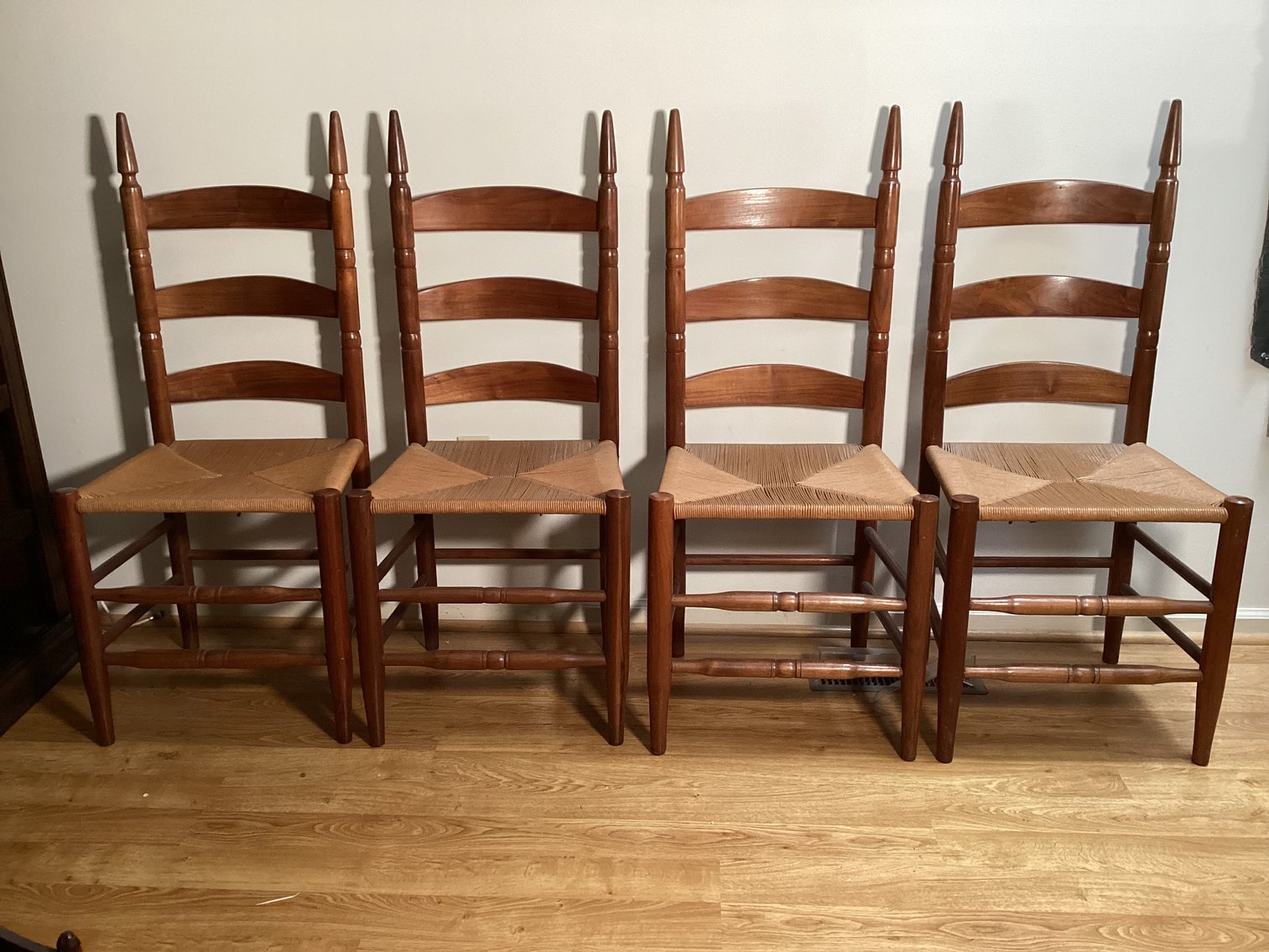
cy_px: 476
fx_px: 1137
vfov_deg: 45.4
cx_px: 634
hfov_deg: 58.3
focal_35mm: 31
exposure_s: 1/60
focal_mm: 3.3
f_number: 2.4
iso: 200
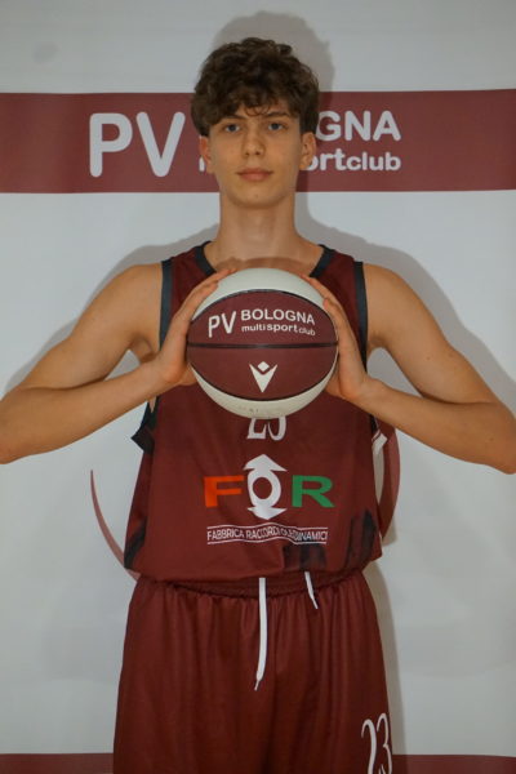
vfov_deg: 24.6
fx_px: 1774
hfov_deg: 16.6
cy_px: 387
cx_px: 258
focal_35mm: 82
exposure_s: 1/80
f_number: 4.5
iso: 3200
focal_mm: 55
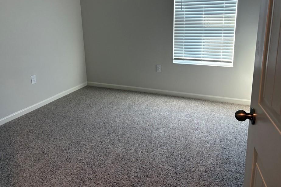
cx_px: 136
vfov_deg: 43.3
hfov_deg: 61.9
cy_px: 71
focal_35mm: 30
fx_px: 234
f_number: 1.6
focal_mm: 5.96
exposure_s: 1/120
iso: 125
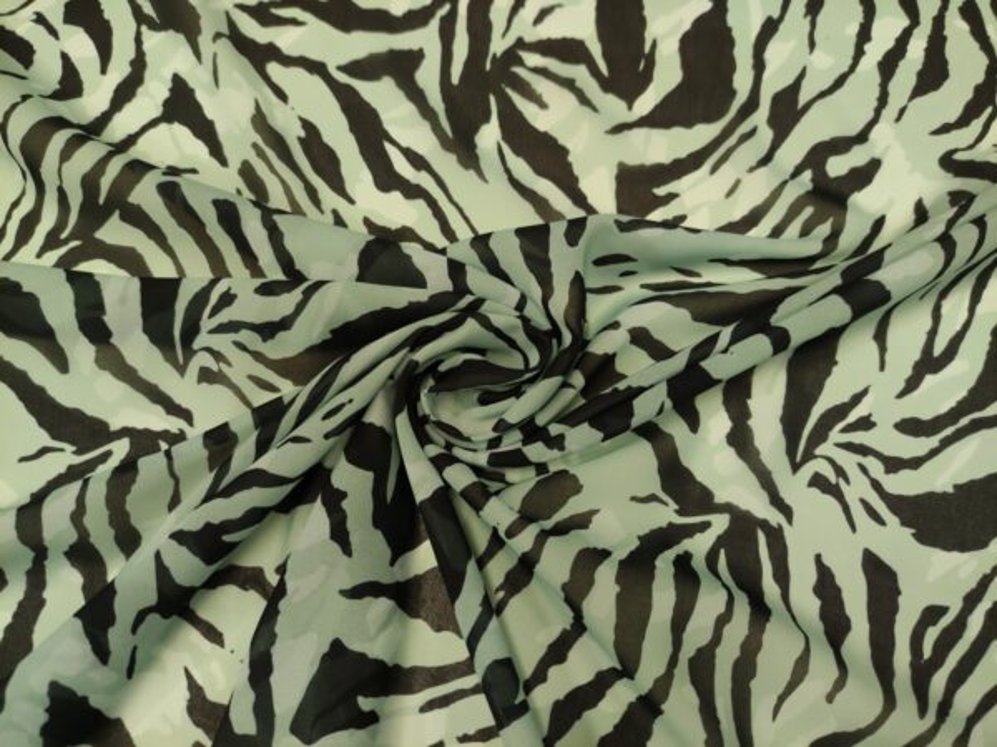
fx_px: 720
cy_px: 374
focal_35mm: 25
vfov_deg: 54.9
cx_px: 498
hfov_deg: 69.4
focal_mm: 5.43
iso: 500
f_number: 1.89
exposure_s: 1/160
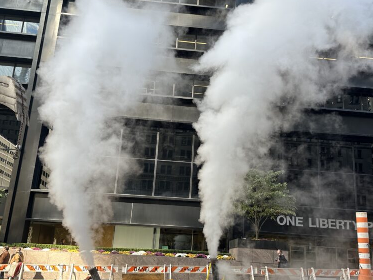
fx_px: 356
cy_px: 170
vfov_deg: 42.7
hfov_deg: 55.3
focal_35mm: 33
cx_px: 199
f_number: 1.78
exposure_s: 1/186
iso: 64
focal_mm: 6.86
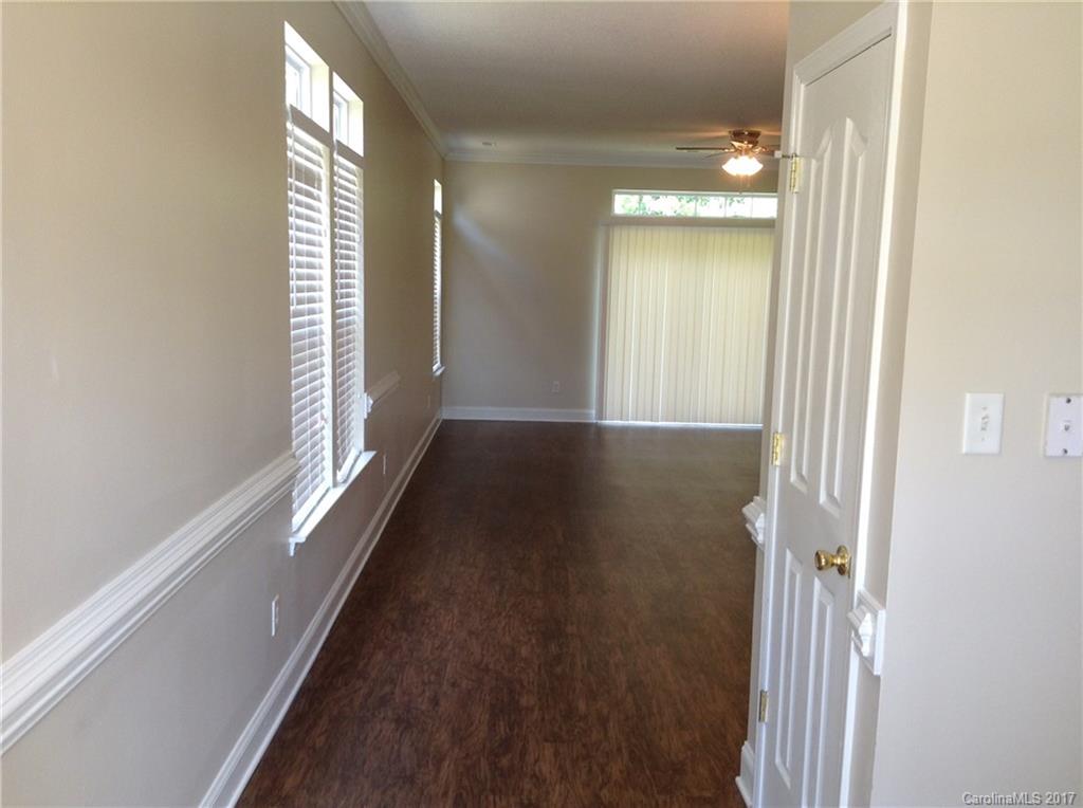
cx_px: 542
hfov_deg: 55.4
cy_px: 404
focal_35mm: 33
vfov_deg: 42.8
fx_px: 1031
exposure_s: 1/25
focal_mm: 3.3
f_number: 2.4
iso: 25
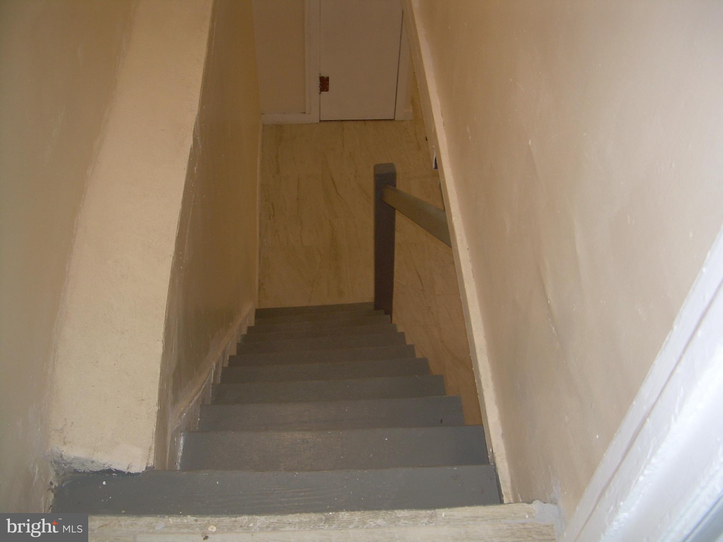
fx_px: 794
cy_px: 271
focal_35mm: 38
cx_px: 362
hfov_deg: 49.0
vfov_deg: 37.7
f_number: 2.8
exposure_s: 1/60
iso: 50
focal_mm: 6.3
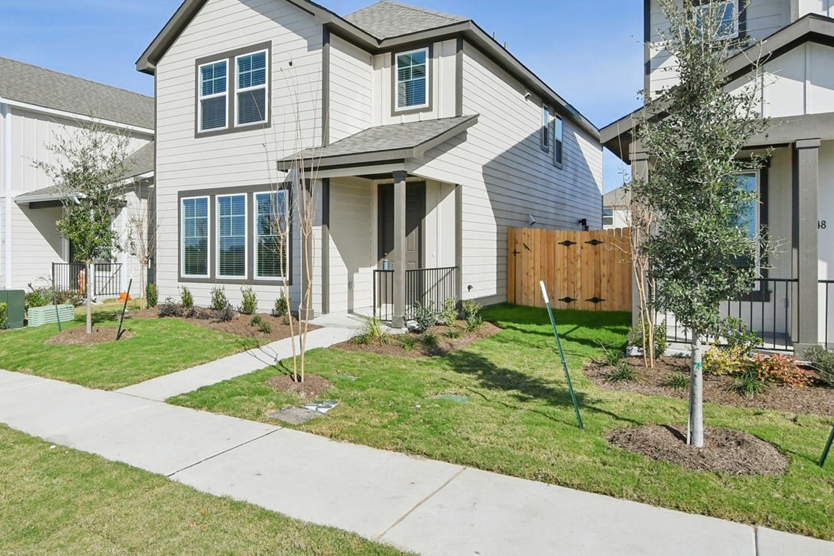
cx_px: 307
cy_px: 183
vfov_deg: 50.3
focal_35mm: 25
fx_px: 579
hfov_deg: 70.2
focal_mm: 10
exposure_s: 1/2000
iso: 400
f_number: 8
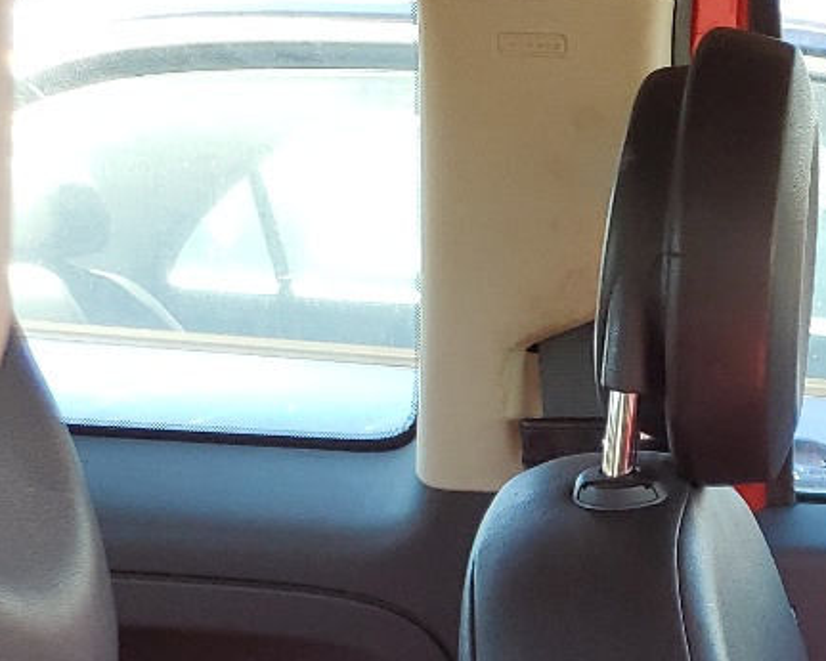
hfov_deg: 17.6
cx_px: 1344
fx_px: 2299
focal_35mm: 94
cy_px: 1058
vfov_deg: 14.9
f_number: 1.5
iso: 50
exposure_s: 1/213
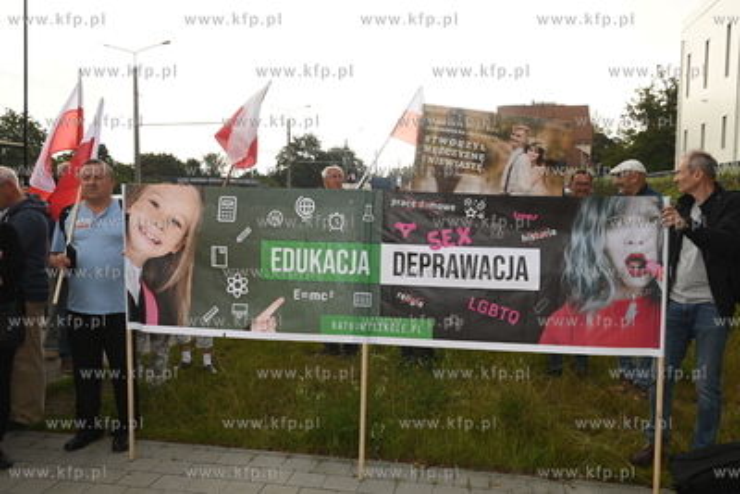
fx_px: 720
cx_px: 370
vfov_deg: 37.9
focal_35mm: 35
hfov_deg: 54.4
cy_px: 247
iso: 200
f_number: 10
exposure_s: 1/200
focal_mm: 35
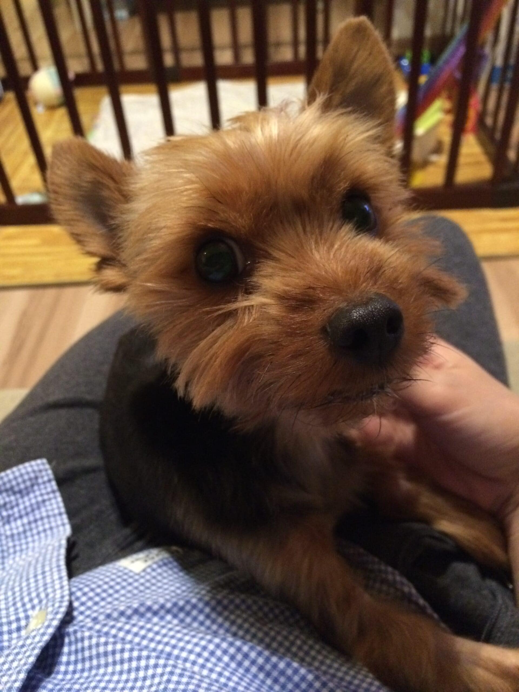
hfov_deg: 46.8
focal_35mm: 30
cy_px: 346
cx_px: 260
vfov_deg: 60.0
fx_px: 600
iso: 400
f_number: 2.2
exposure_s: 1/15
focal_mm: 4.12
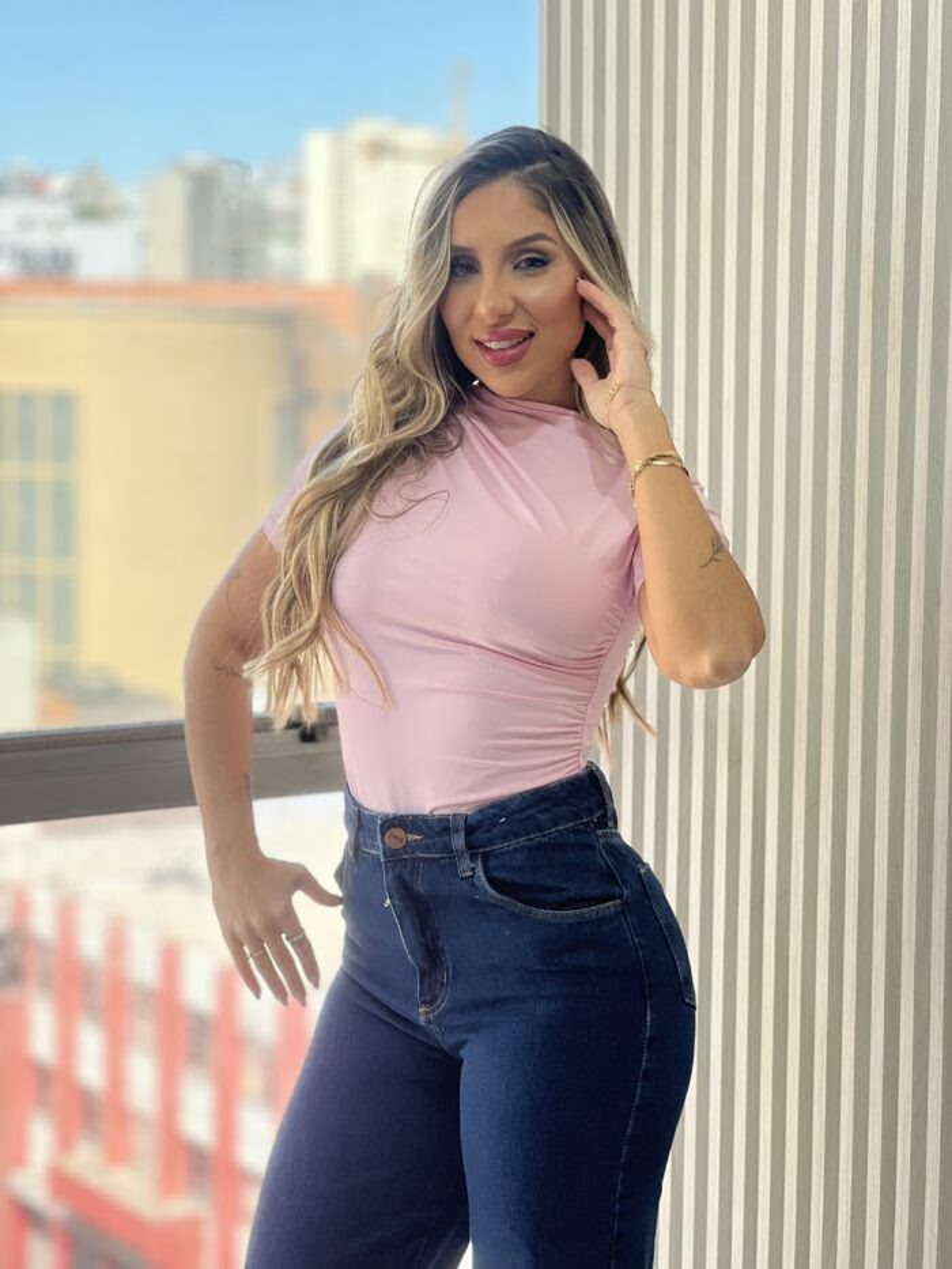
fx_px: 2823
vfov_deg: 25.3
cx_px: 476
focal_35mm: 77
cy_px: 634
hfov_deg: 19.1
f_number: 2.8
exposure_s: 1/120
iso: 50
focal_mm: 9
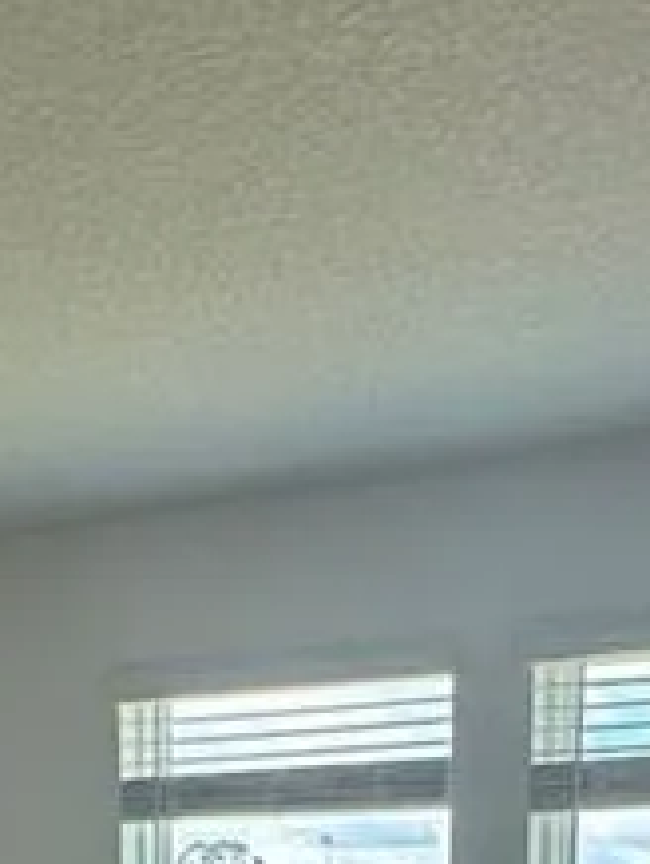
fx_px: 1924
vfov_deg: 20.8
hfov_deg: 19.1
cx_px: 214
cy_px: 1363
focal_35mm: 77
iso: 50
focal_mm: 2.22
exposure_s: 1/120
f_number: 2.2
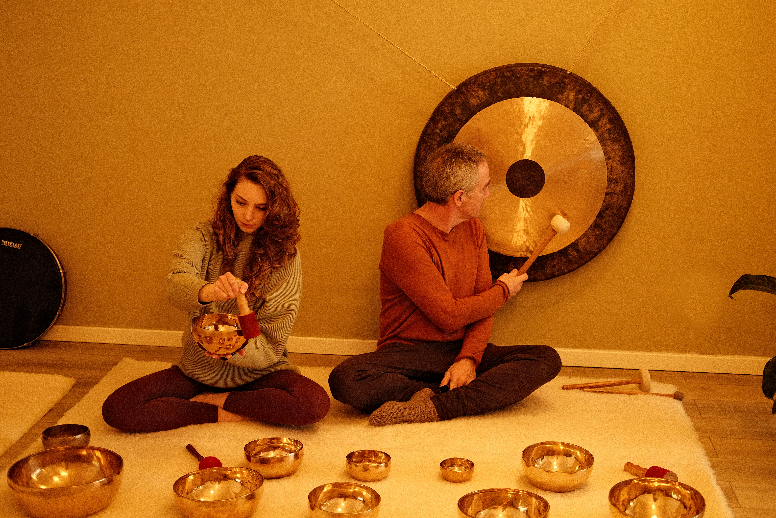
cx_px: 388
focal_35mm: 53
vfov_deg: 25.5
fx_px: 1142
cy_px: 259
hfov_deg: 37.5
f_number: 2
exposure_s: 1/105
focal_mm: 35
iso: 1250
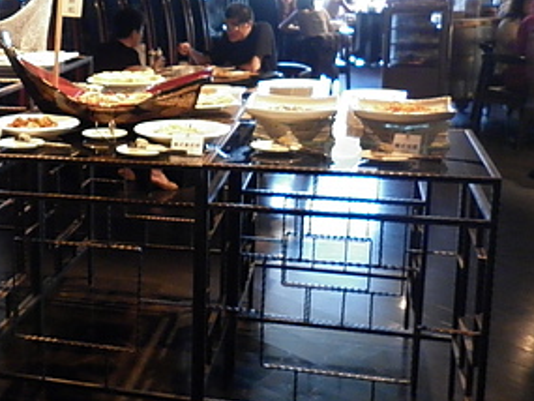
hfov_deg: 30.2
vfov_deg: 24.8
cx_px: -13
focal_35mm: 59
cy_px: 156
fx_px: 911
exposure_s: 1/8
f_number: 2.8
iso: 200
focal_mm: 5
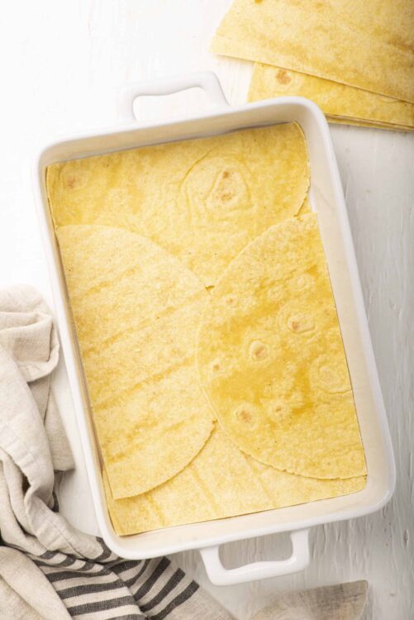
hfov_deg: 13.1
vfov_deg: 19.4
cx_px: 207
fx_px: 1809
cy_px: 310
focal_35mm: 105
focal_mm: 105
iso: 100
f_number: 9
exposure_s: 1/200
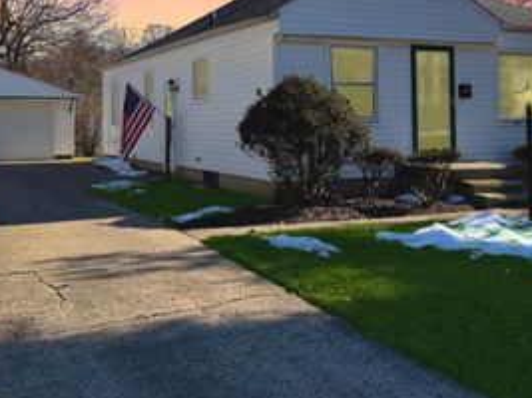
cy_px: 85
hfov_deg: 42.1
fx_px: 691
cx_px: 255
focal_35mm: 45
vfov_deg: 31.4
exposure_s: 1/4950
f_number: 1.78
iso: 80
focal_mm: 6.76
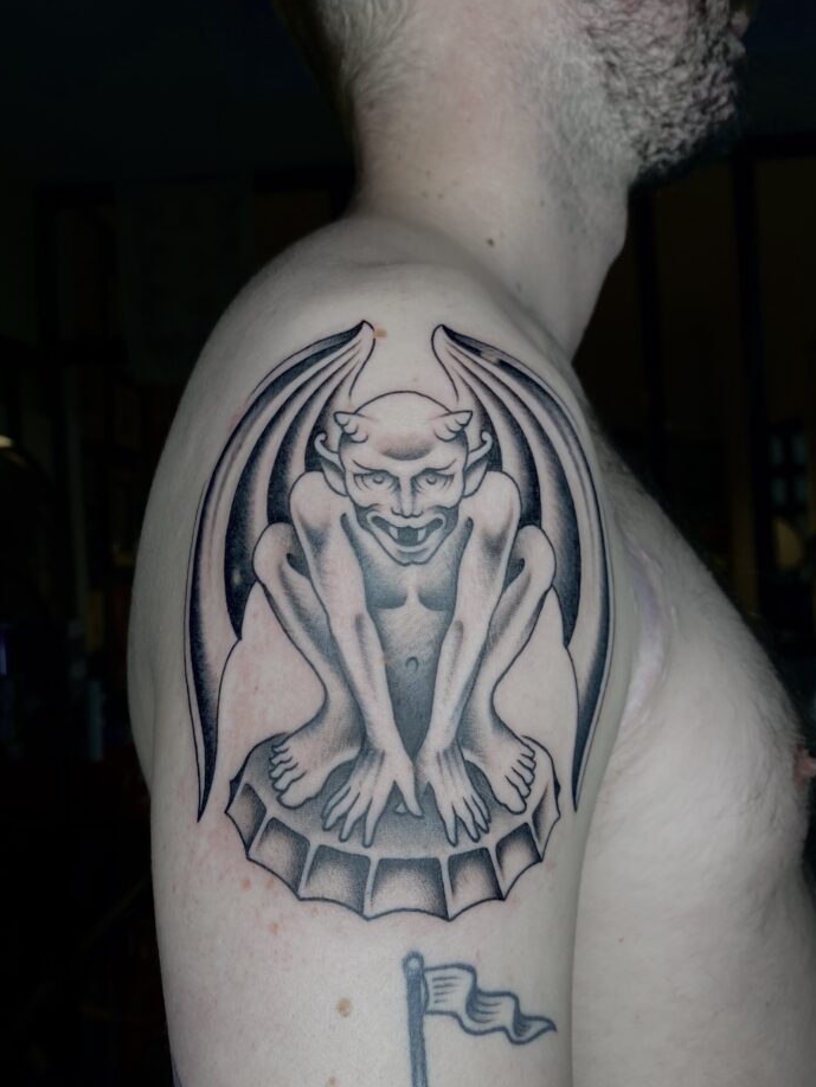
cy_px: 539
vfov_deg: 61.6
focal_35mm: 29
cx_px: 368
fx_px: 911
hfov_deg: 48.2
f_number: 1.8
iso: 40
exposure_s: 1/100
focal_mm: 4.25
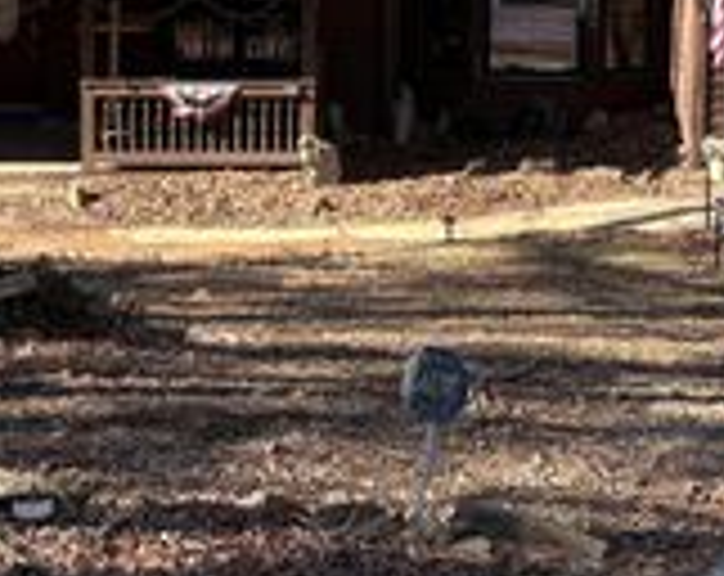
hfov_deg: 24.1
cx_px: 472
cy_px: -65
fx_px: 1689
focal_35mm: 79
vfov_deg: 18.6
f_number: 1.6
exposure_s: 1/973
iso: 50
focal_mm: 5.96
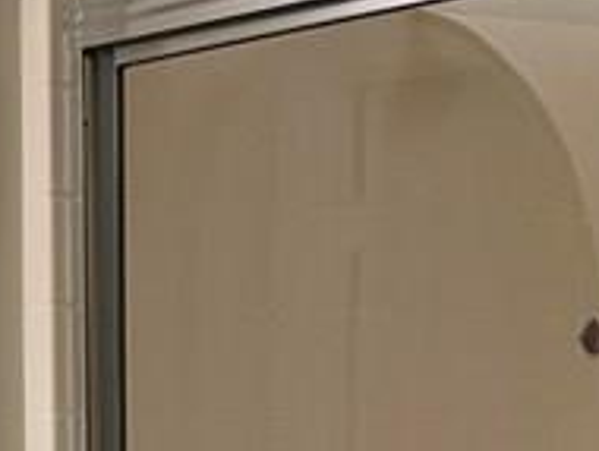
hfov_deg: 11.8
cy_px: 505
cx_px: -769
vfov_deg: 10.5
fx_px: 2426
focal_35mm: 140
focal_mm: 4.2
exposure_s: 1/120
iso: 64
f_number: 1.6
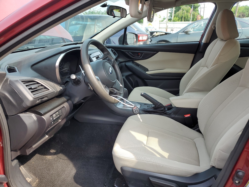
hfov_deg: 67.3
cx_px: 124
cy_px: 94
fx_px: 187
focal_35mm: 26
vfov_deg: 53.1
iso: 50
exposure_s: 1/435
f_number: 1.5
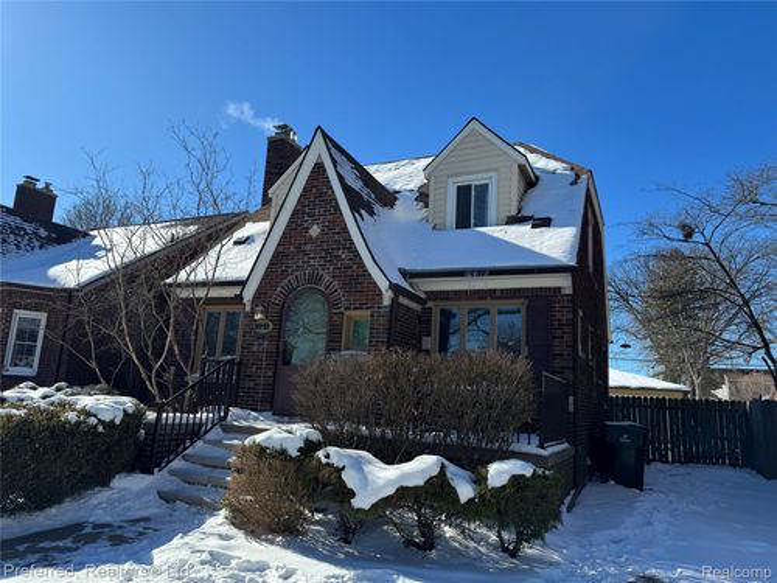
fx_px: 539
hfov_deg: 71.6
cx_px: 388
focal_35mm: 24
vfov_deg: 56.8
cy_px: 292
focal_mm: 6.76
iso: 80
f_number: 1.78
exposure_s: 1/4950
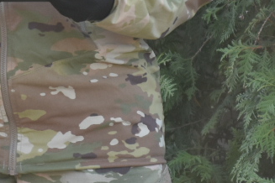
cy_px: -59
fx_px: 11366
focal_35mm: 1488
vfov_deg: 0.9
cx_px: 61
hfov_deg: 1.4
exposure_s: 1/640
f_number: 3.2
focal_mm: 200
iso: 400
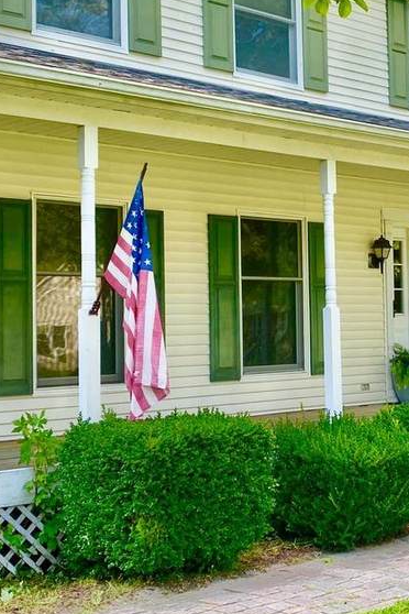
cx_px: 399
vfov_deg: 32.3
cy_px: 250
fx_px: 1057
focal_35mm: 62
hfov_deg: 21.2
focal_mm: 4.25
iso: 32
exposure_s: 1/568
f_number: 1.8
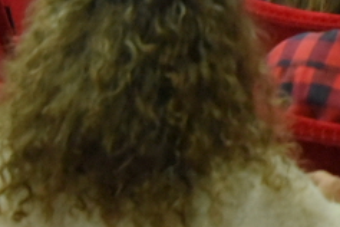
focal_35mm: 307
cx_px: 479
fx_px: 2899
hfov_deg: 6.6
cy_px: -251
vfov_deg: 4.4
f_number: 5.6
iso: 6400
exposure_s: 1/100
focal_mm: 45
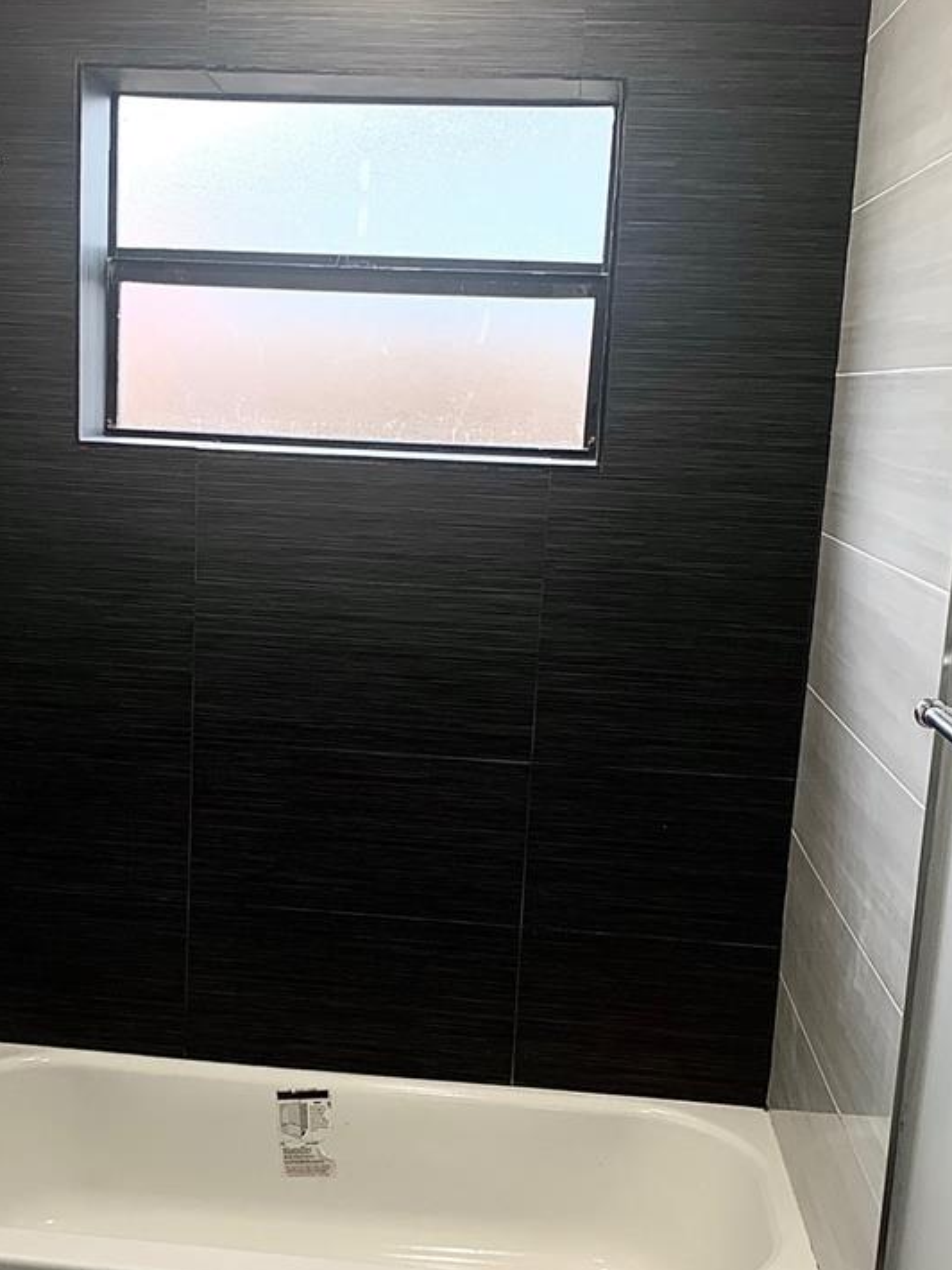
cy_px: 752
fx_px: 1613
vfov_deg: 42.8
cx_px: 313
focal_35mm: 44
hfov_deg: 32.6
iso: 50
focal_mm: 4.25
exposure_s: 1/60
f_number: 1.8
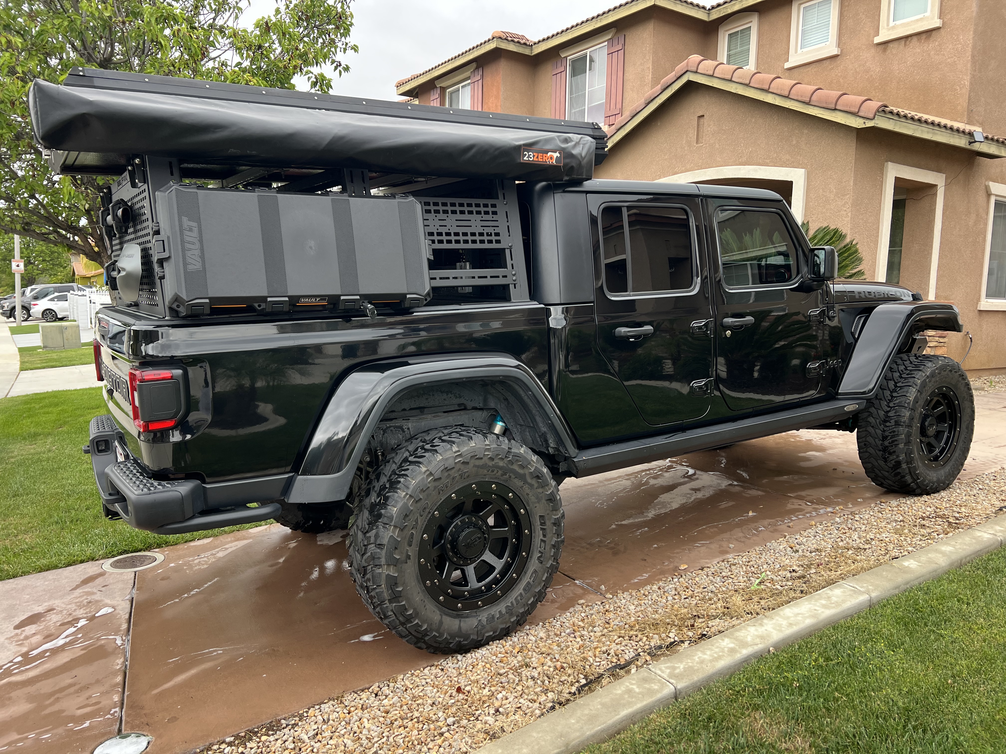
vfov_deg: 53.1
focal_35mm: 26
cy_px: 377
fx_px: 756
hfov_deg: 67.3
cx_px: 503
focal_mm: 5.7
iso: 50
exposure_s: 1/371
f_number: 1.5
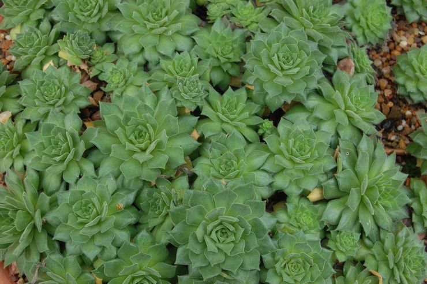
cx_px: 214
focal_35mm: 60
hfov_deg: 33.4
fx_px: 711
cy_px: 142
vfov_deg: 22.6
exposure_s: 1/50
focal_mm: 40
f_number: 8
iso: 400
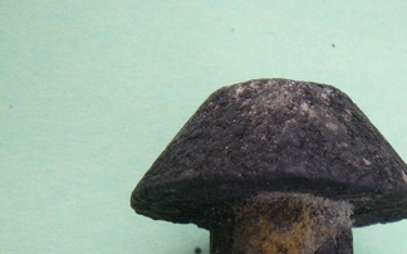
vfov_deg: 3.9
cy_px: 238
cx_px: 291
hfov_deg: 6.3
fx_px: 3680
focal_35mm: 332
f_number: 4.4
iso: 400
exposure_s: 1/125
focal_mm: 27.9
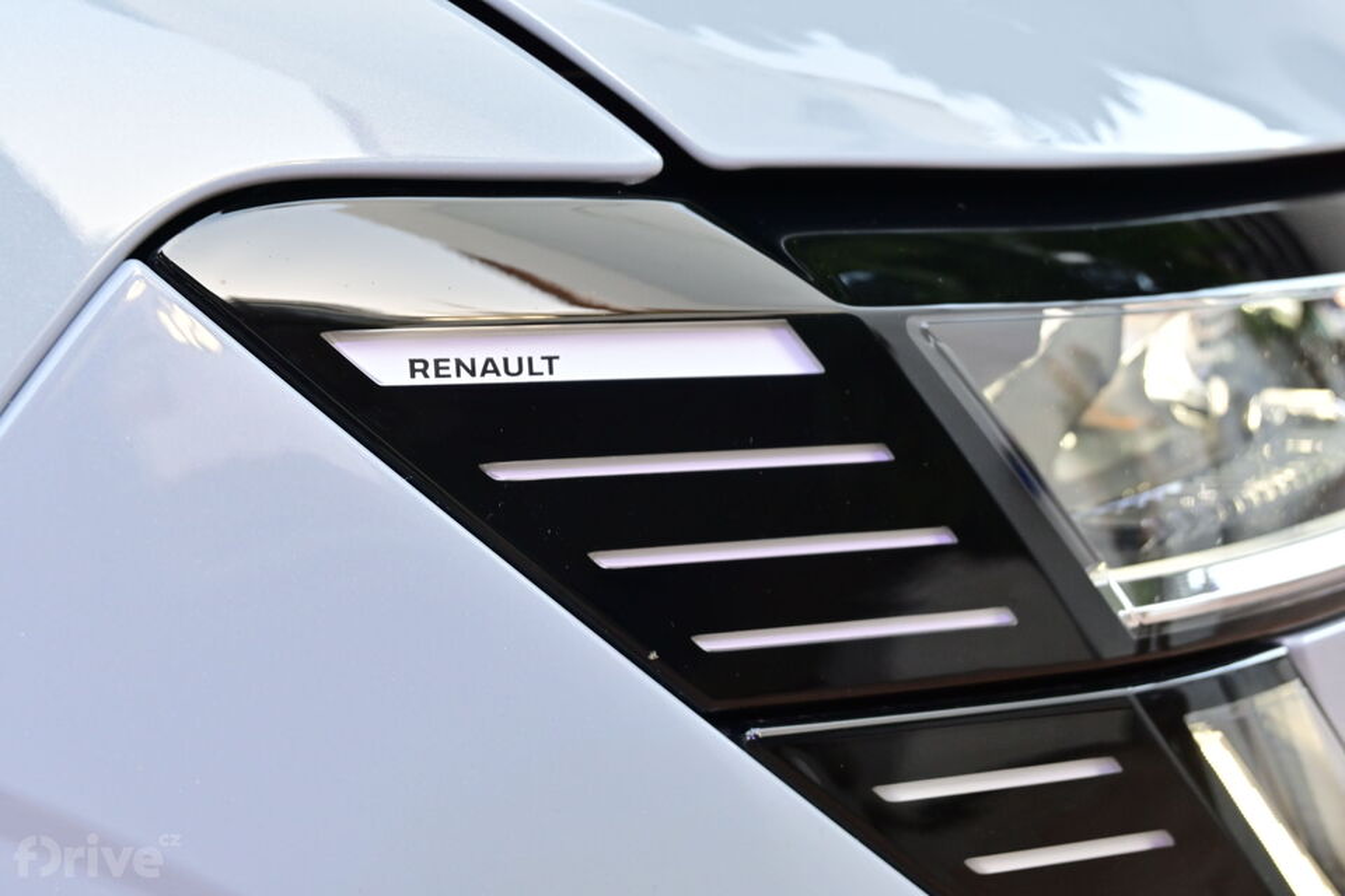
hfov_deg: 27.0
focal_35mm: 75
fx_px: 2802
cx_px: 672
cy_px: 448
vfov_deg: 18.2
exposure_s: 1/80
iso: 720
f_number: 6.3
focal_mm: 50
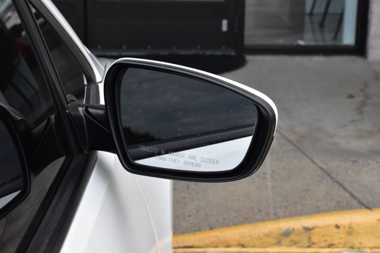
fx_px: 823
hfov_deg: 26.0
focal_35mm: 78
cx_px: 190
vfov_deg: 17.5
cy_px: 126
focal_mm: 52
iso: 2500
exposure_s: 1/500
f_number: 11
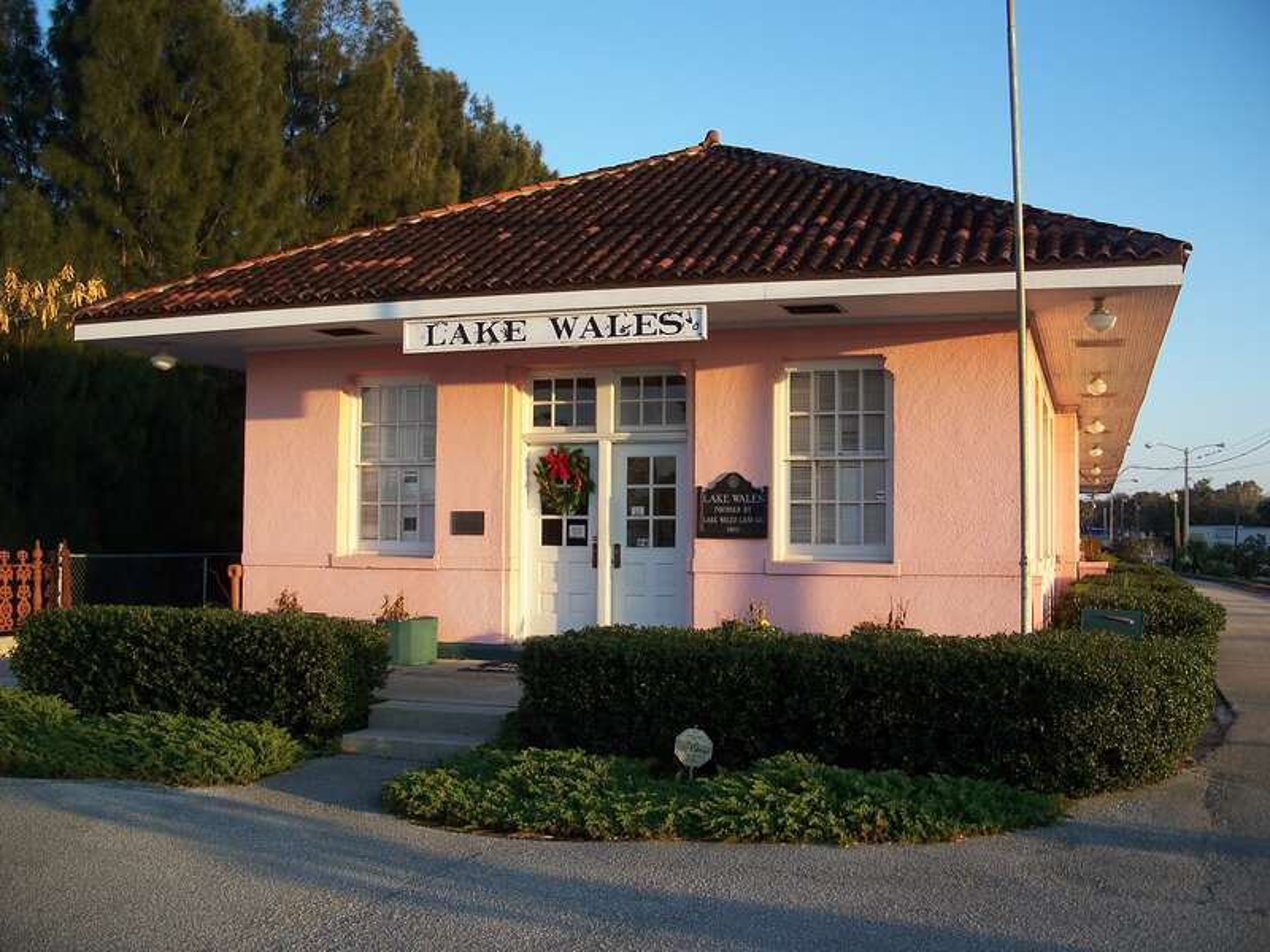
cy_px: 476
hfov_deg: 50.1
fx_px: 1357
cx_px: 635
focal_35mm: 37
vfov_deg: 38.7
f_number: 2.8
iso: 64
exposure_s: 1/250
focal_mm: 7.8
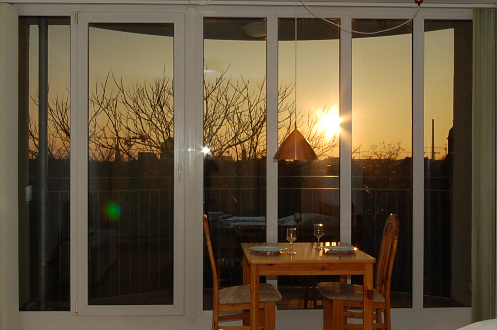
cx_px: 248
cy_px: 165
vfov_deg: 77.2
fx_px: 207
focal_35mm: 15
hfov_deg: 100.4
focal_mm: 10
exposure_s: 1/500
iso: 200
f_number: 11
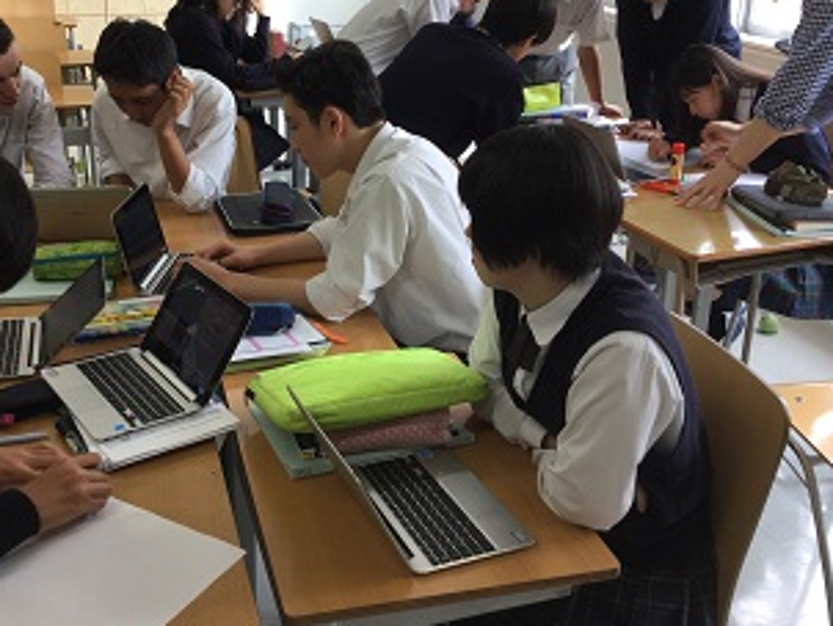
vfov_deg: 35.0
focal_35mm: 41
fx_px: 987
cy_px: 232
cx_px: 350
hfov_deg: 45.6
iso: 25
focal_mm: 3.3
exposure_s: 1/60
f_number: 2.4
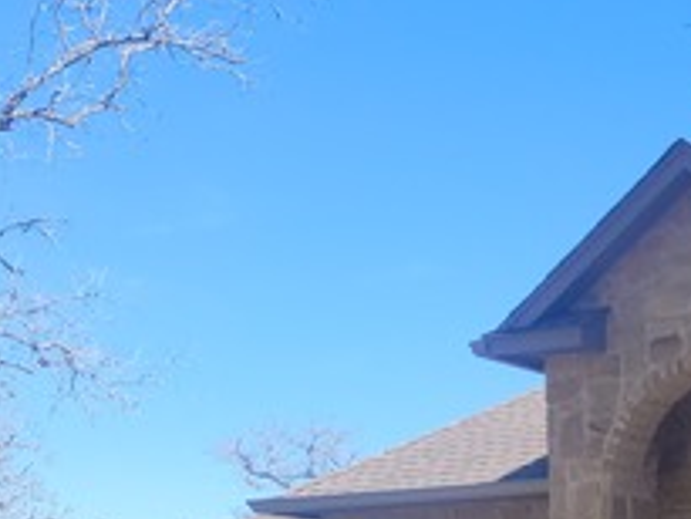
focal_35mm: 81
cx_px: 849
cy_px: 752
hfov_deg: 22.1
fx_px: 1618
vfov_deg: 16.7
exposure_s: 1/1142
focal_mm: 5.4
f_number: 1.8
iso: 40
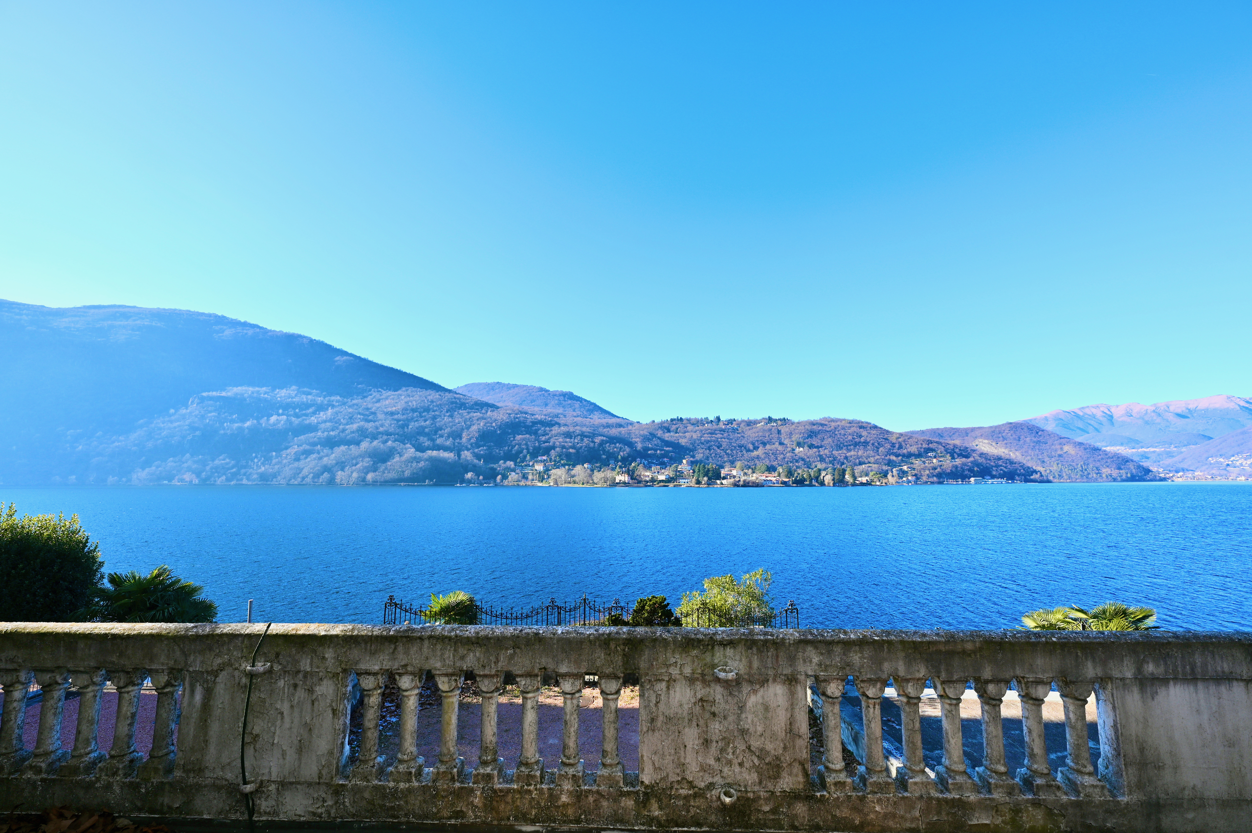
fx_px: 487
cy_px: 416
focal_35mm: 14
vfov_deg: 81.1
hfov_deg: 104.3
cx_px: 626
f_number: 7.1
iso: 100
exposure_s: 1/200
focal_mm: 14
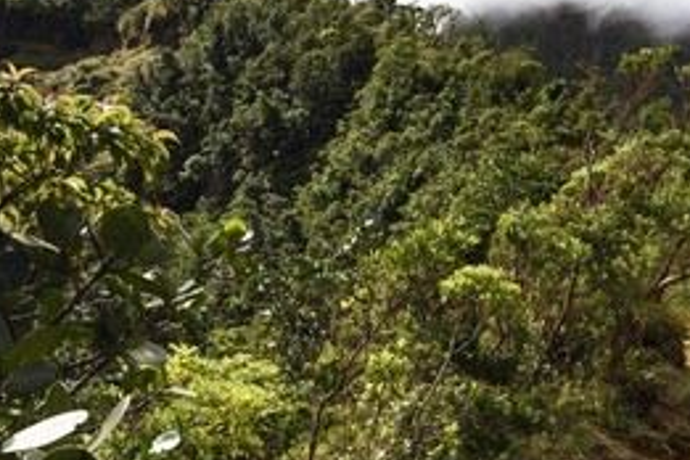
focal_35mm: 58
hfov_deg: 34.3
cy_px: 204
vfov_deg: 23.4
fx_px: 1112
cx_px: 441
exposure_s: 1/160
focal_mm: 36
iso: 200
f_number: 13
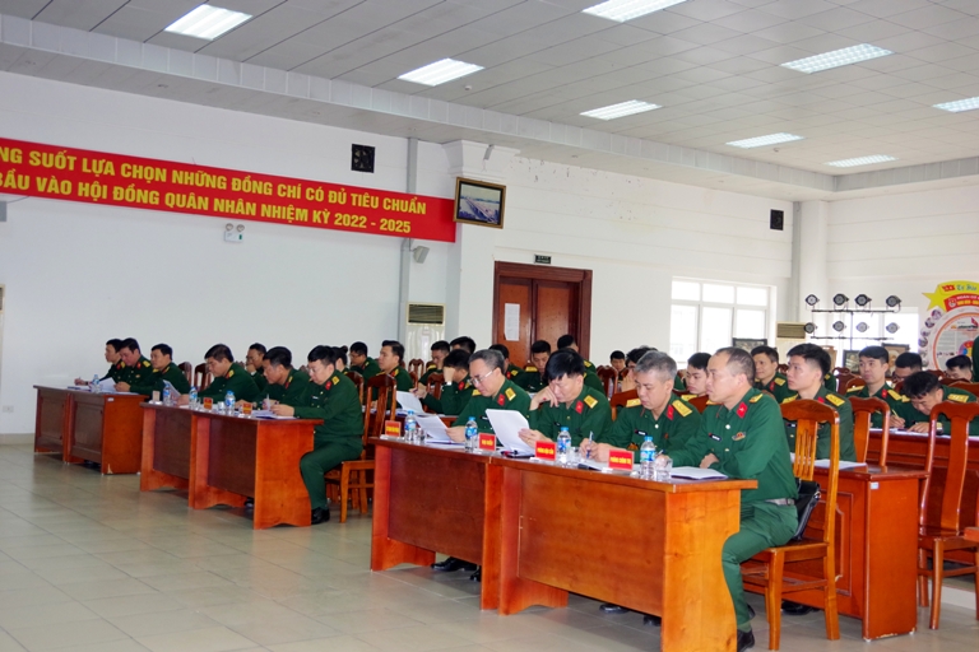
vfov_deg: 31.9
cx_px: 490
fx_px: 1142
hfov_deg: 46.4
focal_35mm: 42
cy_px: 326
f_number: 4.5
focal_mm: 28
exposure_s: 1/180
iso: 1600
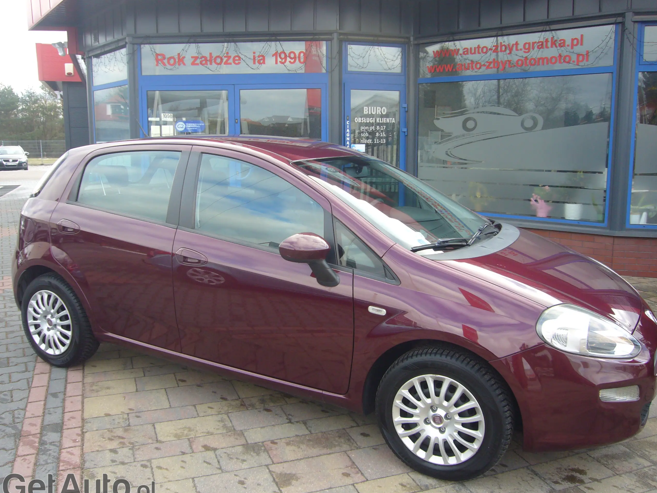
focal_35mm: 31
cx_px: 331
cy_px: 237
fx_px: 588
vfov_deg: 45.4
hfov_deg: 58.3
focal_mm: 4.6
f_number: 2.8
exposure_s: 1/100
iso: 80
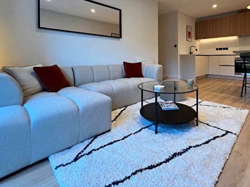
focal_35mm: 18
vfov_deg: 68.9
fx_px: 130
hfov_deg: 86.9
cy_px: 58
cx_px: 148
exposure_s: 1/100
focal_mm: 1.57
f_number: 1.8
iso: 250
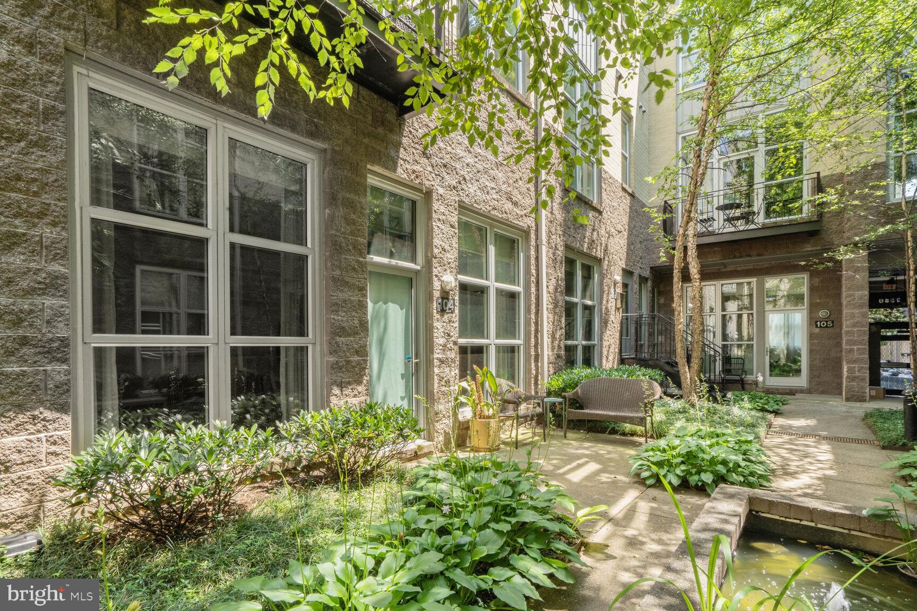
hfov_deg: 96.7
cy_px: 306
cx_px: 458
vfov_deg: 73.7
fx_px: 408
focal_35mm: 16
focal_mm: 16
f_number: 20
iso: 400
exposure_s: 1/25
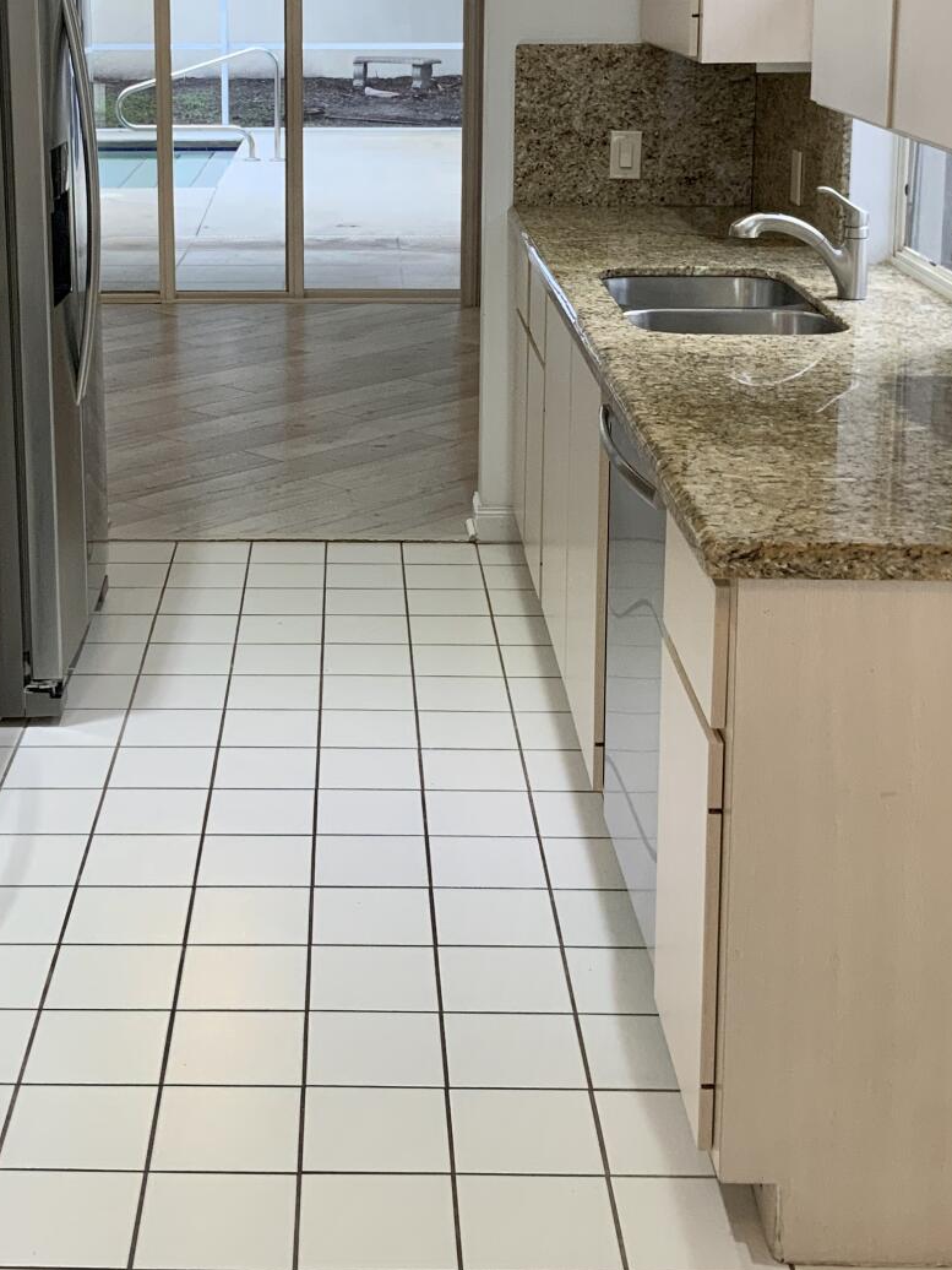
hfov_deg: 25.9
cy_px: 314
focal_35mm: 56
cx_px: 301
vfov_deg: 33.6
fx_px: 2053
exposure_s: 1/60
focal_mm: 3
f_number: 1.8
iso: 64
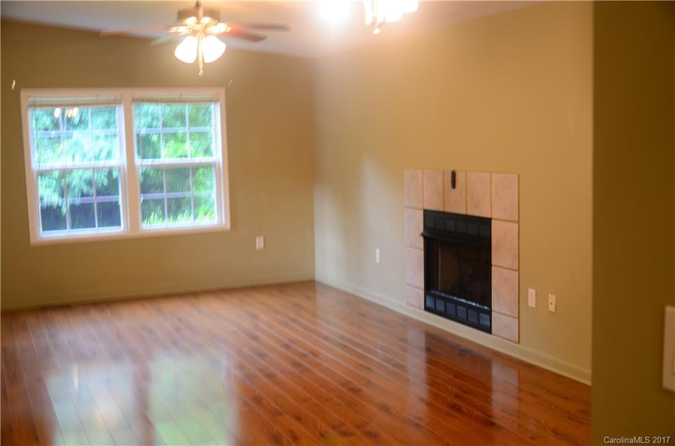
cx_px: 338
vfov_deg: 29.7
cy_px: 223
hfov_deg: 43.7
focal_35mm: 45
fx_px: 842
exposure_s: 1/2
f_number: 4.2
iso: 100
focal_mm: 30
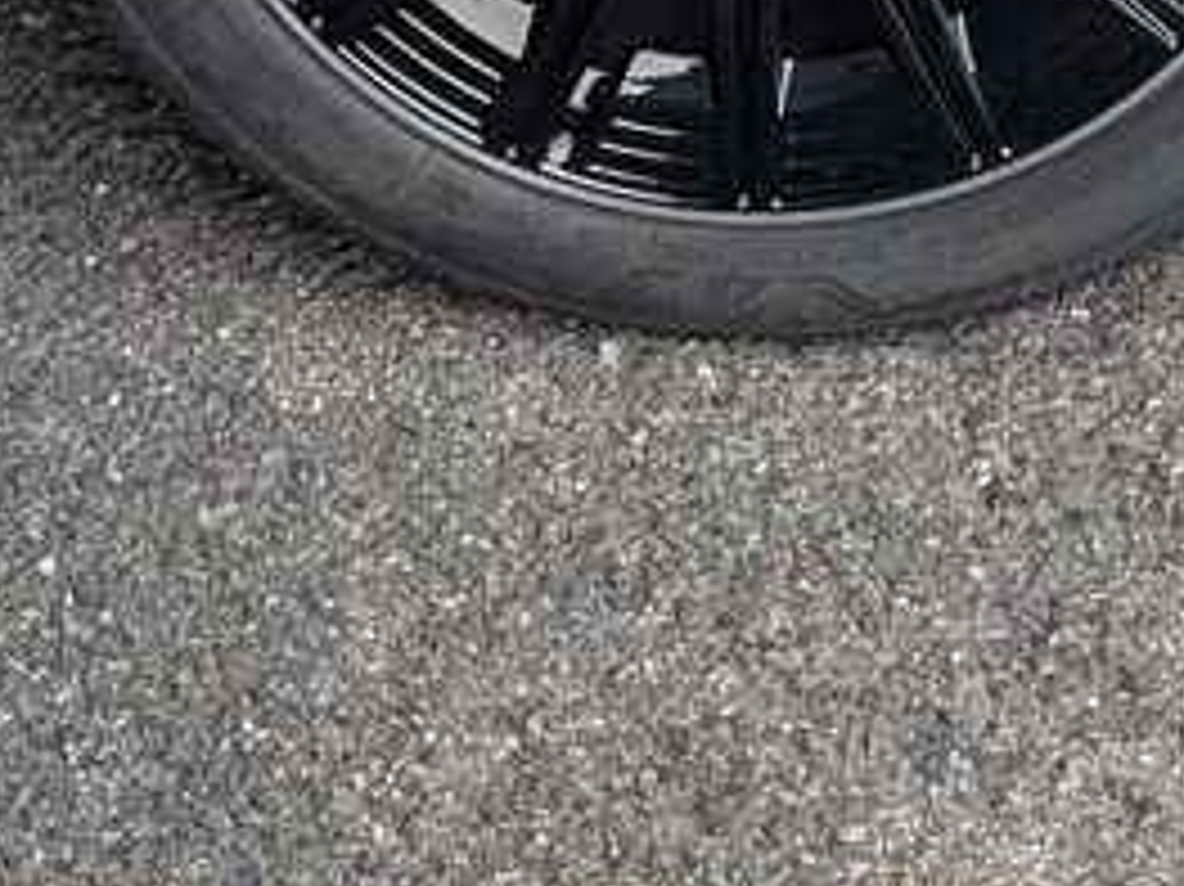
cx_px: 693
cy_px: -450
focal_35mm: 149
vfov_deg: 9.7
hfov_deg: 13.3
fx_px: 5094
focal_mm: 6.9
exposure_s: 1/309
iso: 24
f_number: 1.68
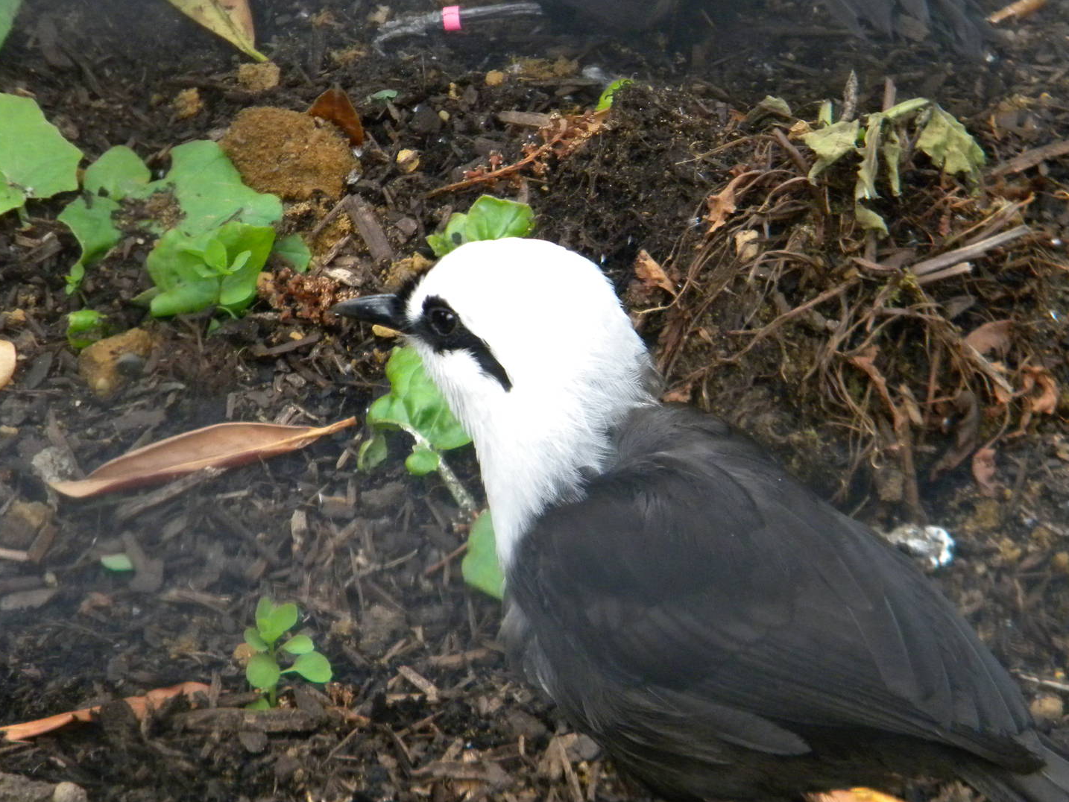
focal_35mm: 193
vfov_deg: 7.7
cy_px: 363
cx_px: 526
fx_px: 5961
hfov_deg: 10.2
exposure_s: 1/140
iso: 471
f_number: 5.1
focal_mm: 31.4
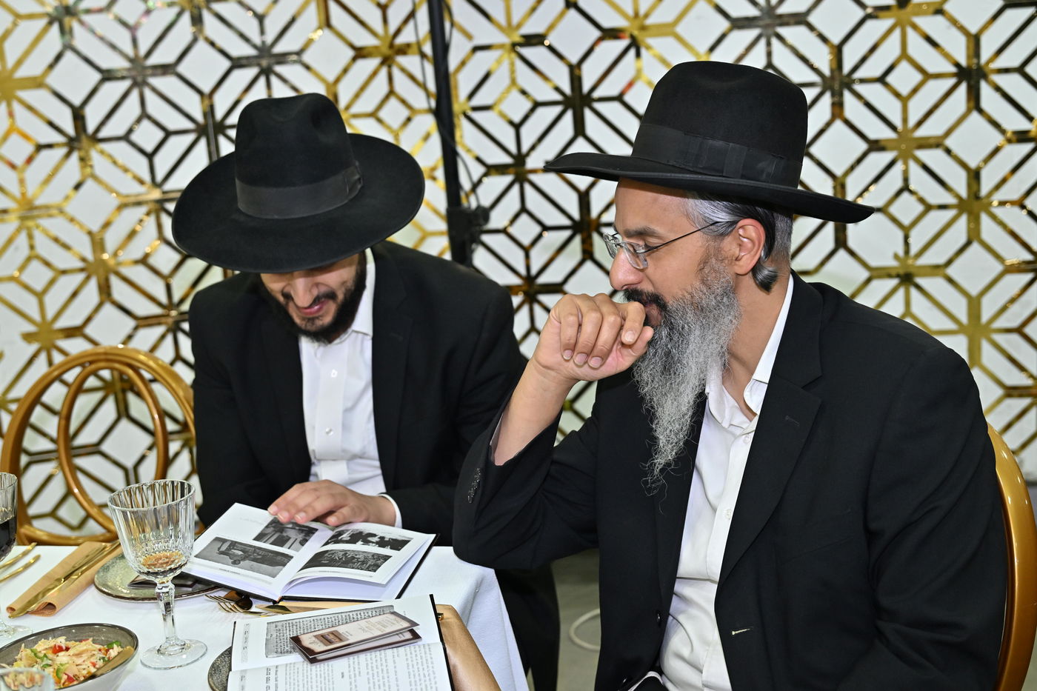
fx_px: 1382
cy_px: 346
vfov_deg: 28.1
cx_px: 518
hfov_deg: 41.1
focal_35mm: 48
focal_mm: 48
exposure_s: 1/200
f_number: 4
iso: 1000
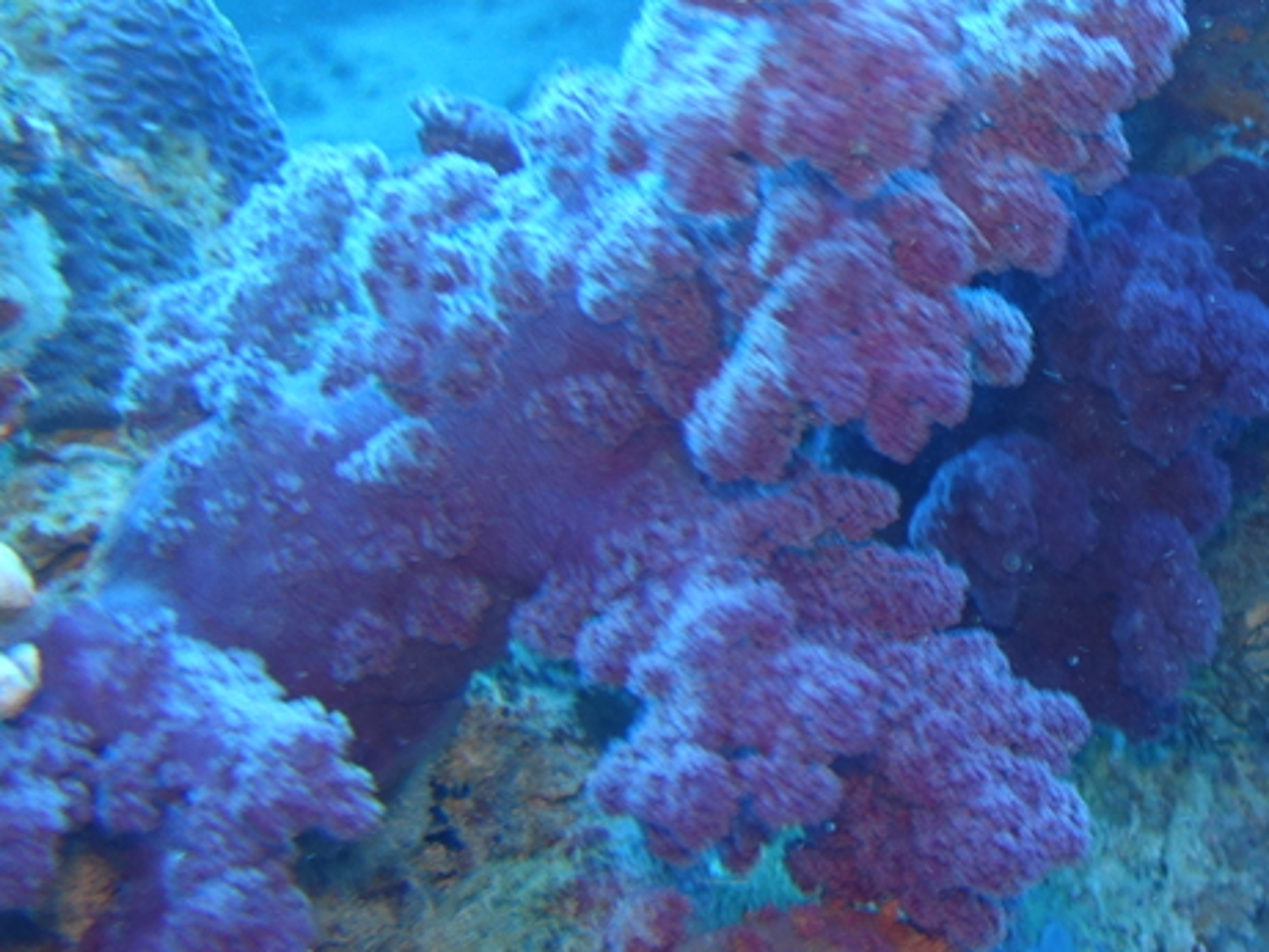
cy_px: 326
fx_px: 2347
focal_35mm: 64
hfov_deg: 28.3
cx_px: 1286
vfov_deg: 22.9
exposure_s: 1/30
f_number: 1.8
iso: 160
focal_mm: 8.8
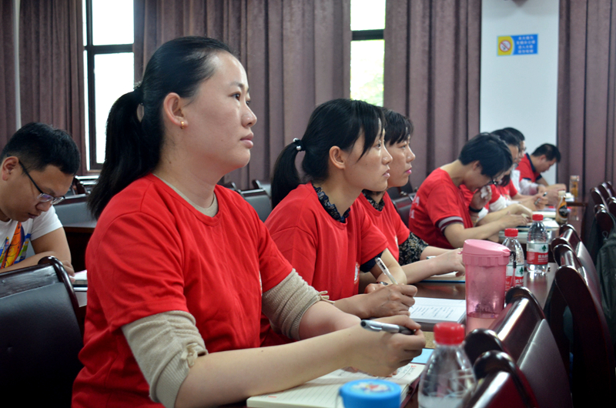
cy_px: 204
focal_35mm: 45
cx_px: 308
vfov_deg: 29.7
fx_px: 768
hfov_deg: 43.7
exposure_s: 1/50
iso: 800
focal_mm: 30
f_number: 4.2
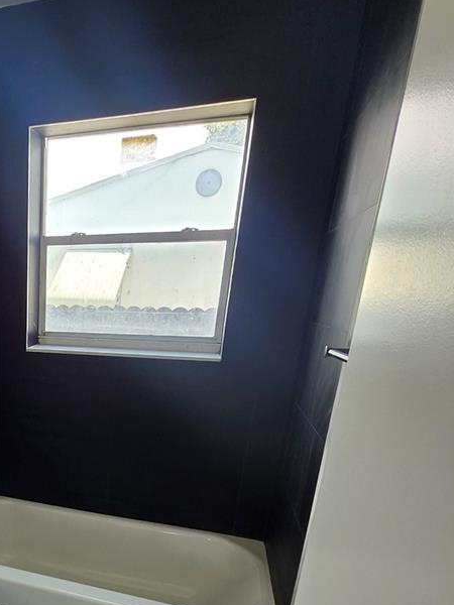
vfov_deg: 63.2
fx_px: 455
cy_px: 457
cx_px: 12
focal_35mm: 26
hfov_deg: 45.7
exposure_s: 1/60
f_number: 2.2
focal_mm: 1.7
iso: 40
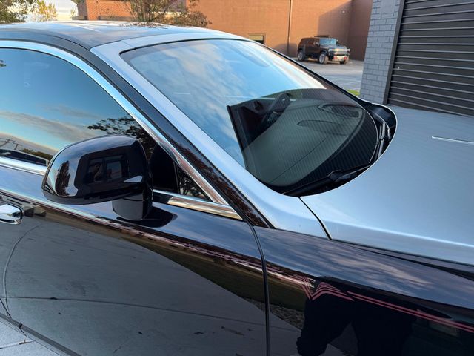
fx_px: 329
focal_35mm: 24
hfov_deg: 71.6
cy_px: 178
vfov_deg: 56.8
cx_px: 237
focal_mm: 6.76
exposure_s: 1/318
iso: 100
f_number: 1.78
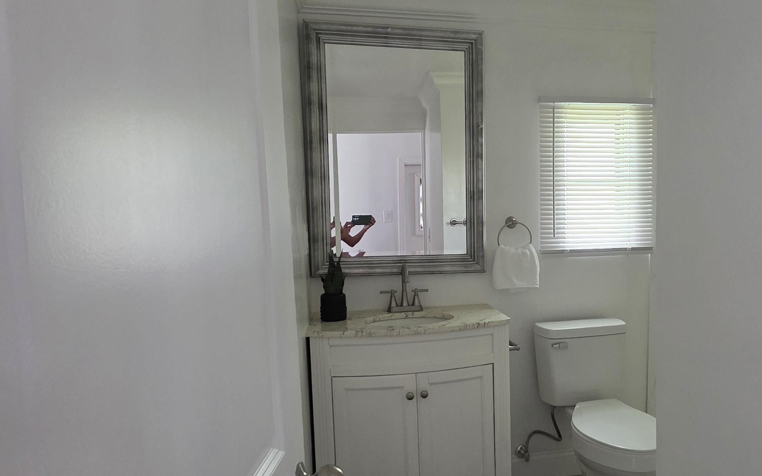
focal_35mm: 26
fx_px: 540
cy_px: 265
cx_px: 483
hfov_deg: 69.1
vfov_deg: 47.5
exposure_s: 1/60
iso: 640
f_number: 1.9
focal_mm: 2.2
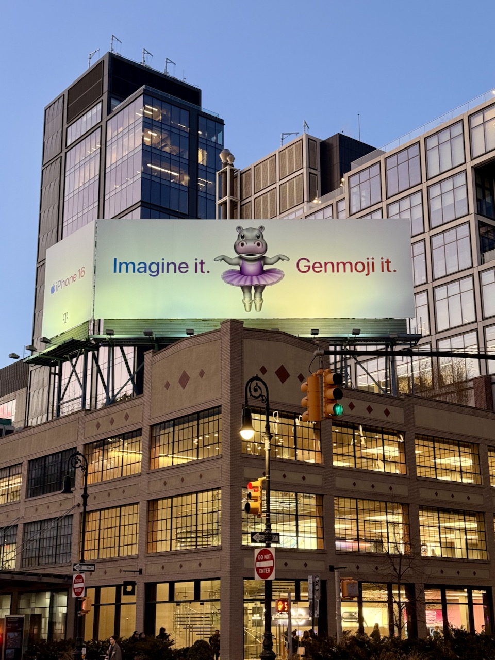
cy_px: 330
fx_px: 915
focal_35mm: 48
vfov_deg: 39.7
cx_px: 248
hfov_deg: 30.3
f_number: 1.78
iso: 160
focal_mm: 6.76
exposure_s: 1/60
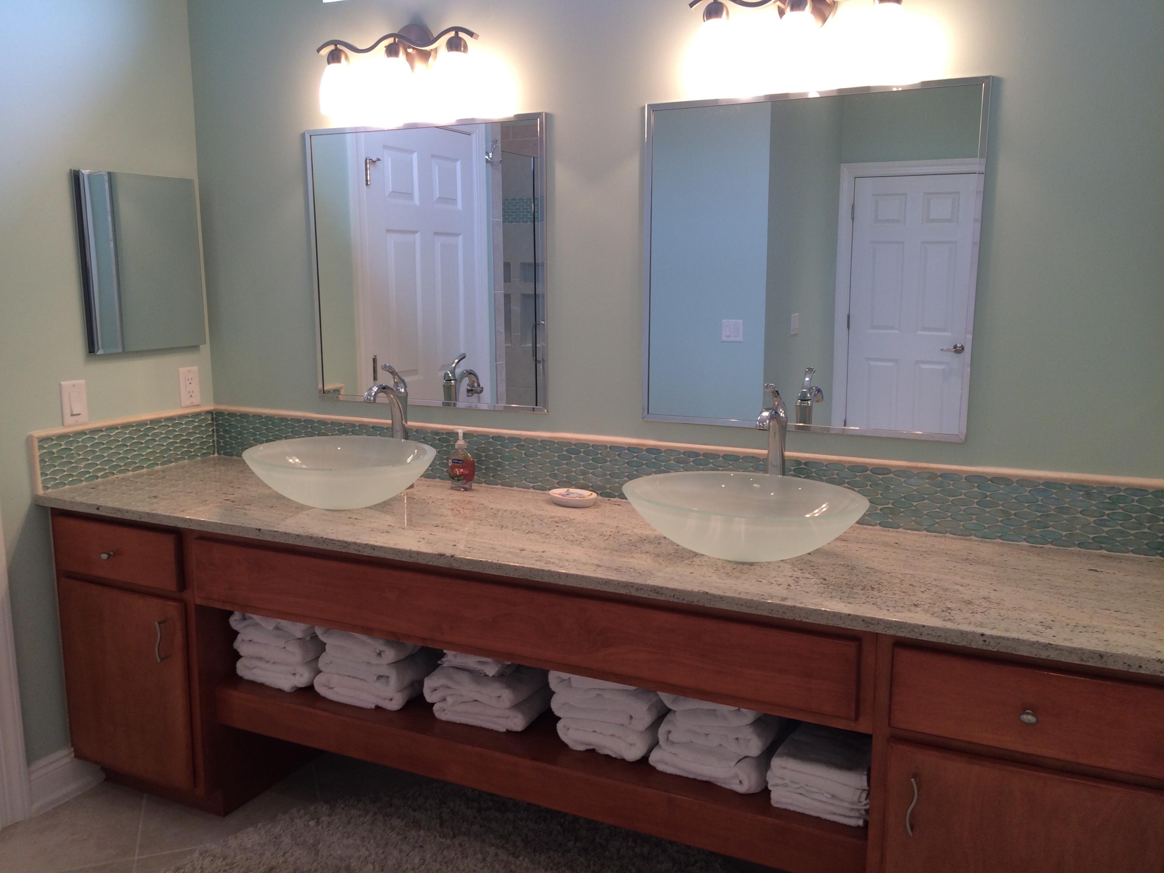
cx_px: 582
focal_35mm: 29
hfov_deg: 61.7
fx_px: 975
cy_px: 436
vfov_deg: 48.2
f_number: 2.2
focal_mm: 4.15
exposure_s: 1/60
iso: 50
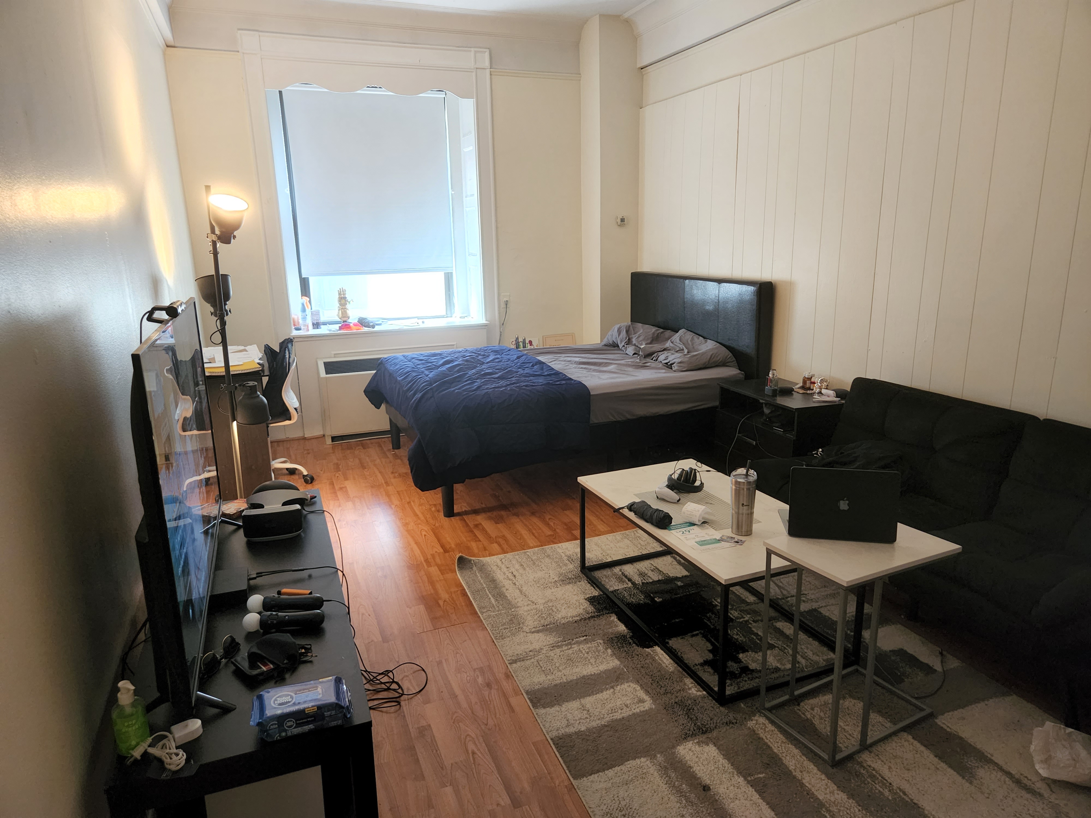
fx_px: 725
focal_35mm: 23
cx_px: 546
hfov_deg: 73.9
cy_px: 409
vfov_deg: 58.9
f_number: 1.8
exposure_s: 1/60
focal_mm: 5.4
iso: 500
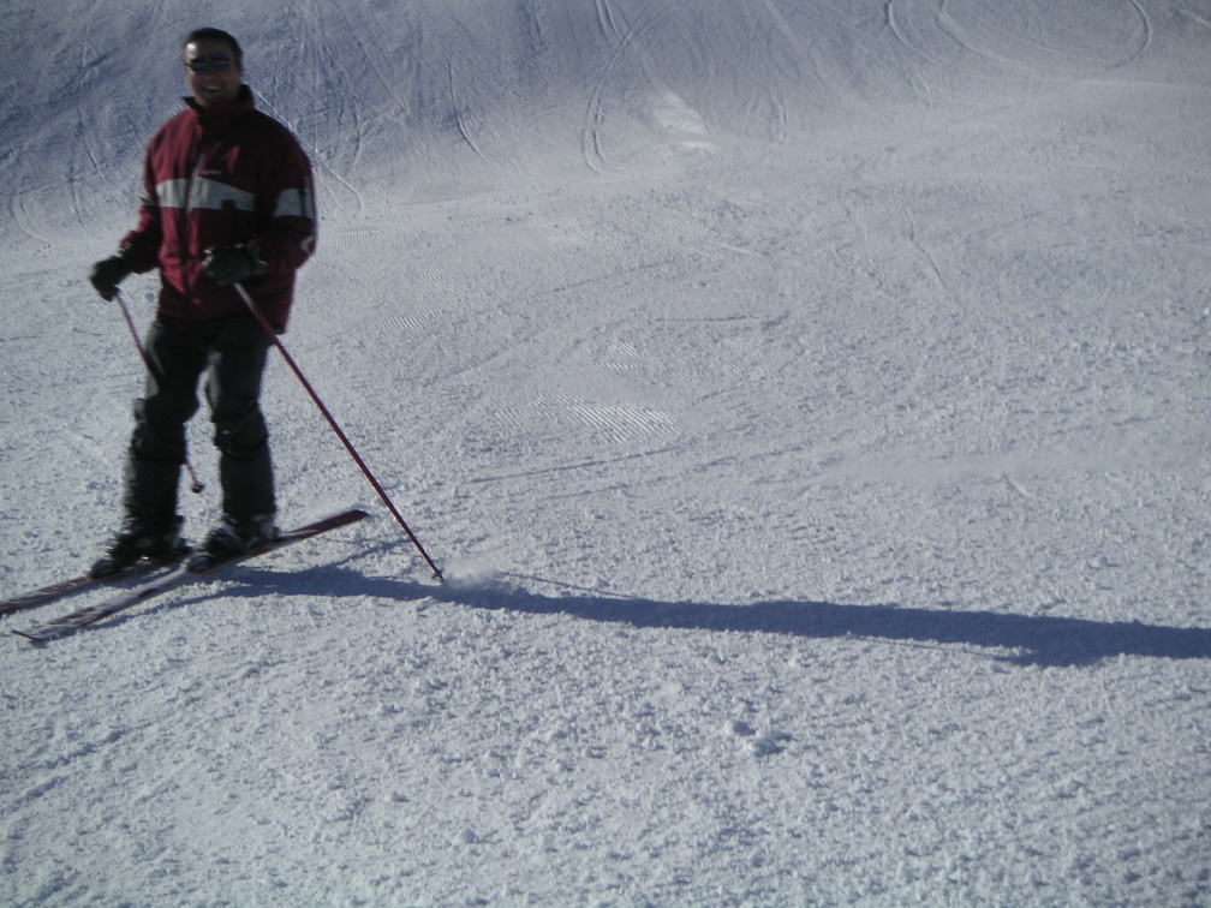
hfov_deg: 28.2
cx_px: 606
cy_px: 454
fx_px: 2414
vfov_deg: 21.3
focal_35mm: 69
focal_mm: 10.7
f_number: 6.7
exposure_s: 1/350
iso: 50
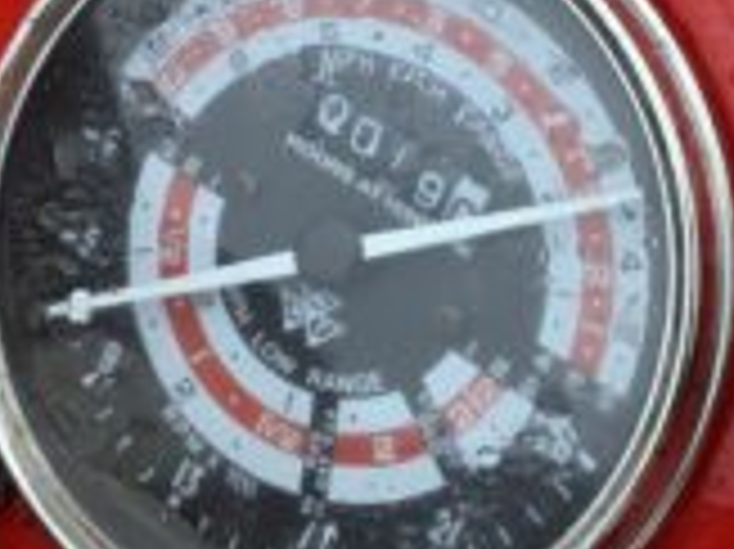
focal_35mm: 114
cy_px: 18
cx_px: 333
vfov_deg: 12.8
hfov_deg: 17.3
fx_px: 2415
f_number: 1.8
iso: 200
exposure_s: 1/60
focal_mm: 3
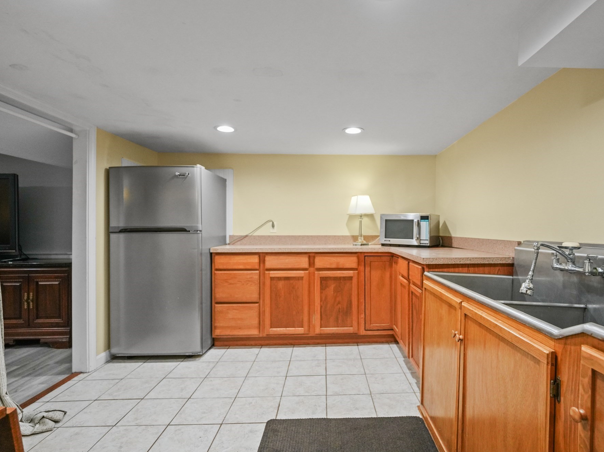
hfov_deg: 83.8
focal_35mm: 19
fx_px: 333
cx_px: 345
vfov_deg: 68.4
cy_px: 228
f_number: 3.5
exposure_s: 1/160
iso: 1600
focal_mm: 17.1
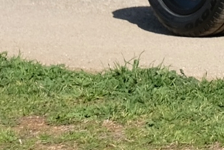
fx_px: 1661
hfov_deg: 7.0
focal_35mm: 267
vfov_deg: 5.0
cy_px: -223
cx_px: 626
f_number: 2.8
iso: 320
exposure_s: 1/4000
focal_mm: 28.3
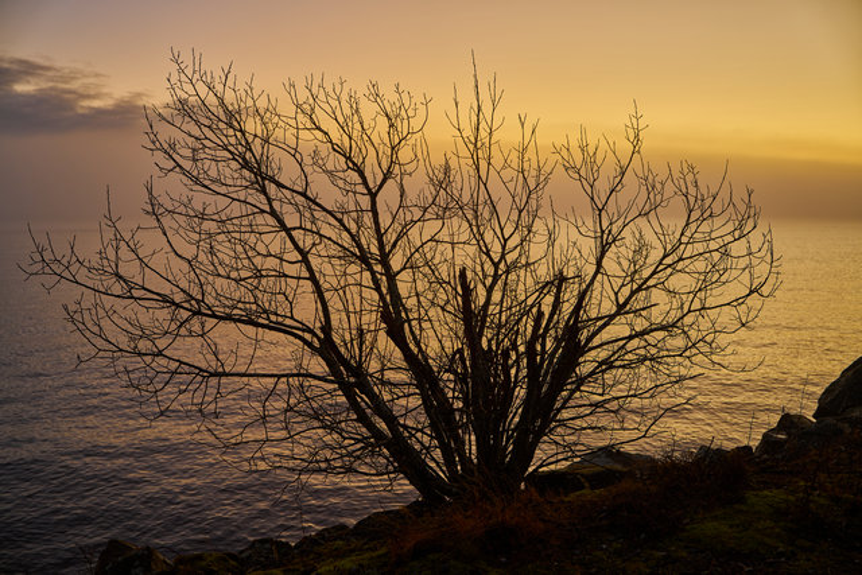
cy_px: 288
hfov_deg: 55.8
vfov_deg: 38.9
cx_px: 431
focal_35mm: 34
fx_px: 814
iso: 100
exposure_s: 1/125
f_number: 2.8
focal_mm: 34
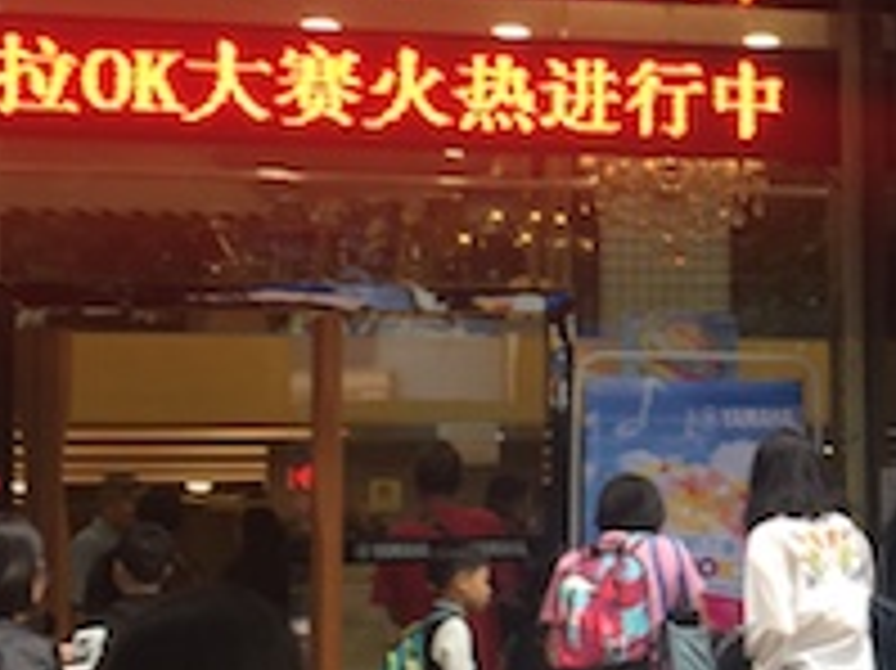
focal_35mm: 108
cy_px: 434
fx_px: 2794
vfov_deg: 13.7
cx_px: 1018
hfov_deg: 17.5
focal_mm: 4.15
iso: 32
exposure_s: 1/50
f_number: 2.2
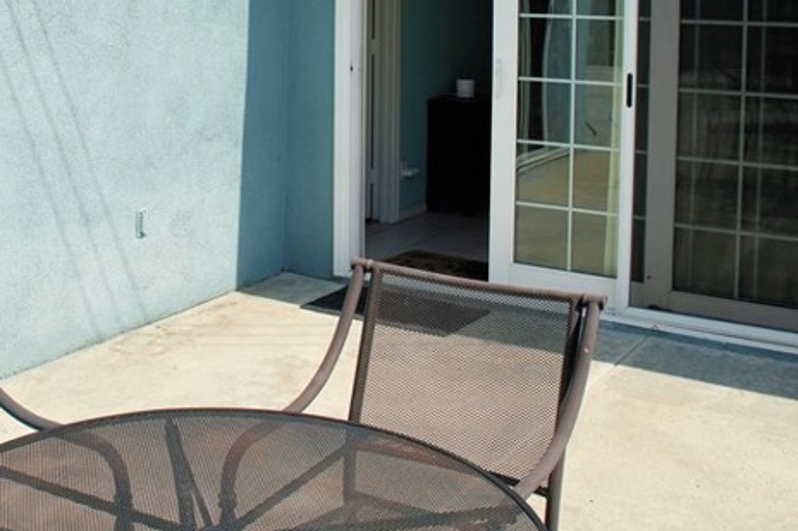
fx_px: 1174
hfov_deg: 36.9
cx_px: 234
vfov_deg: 24.6
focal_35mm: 53
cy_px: 28
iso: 200
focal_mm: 24
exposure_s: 1/1000
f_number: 7.1
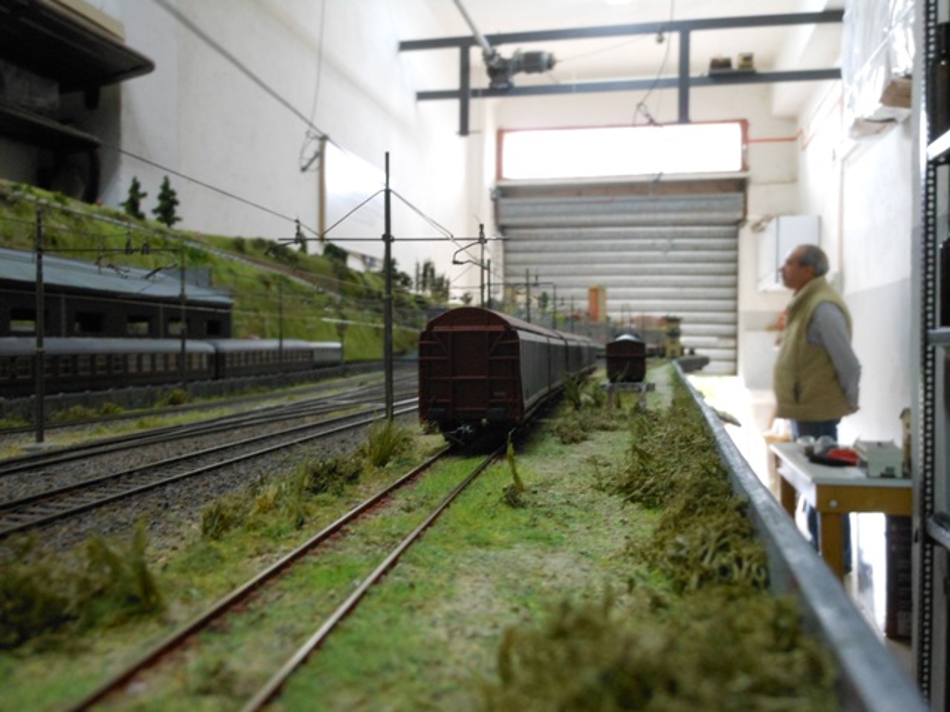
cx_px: 475
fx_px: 906
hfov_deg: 55.4
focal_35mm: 33
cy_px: 356
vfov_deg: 42.9
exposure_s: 1/15
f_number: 4
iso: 400
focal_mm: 5.9
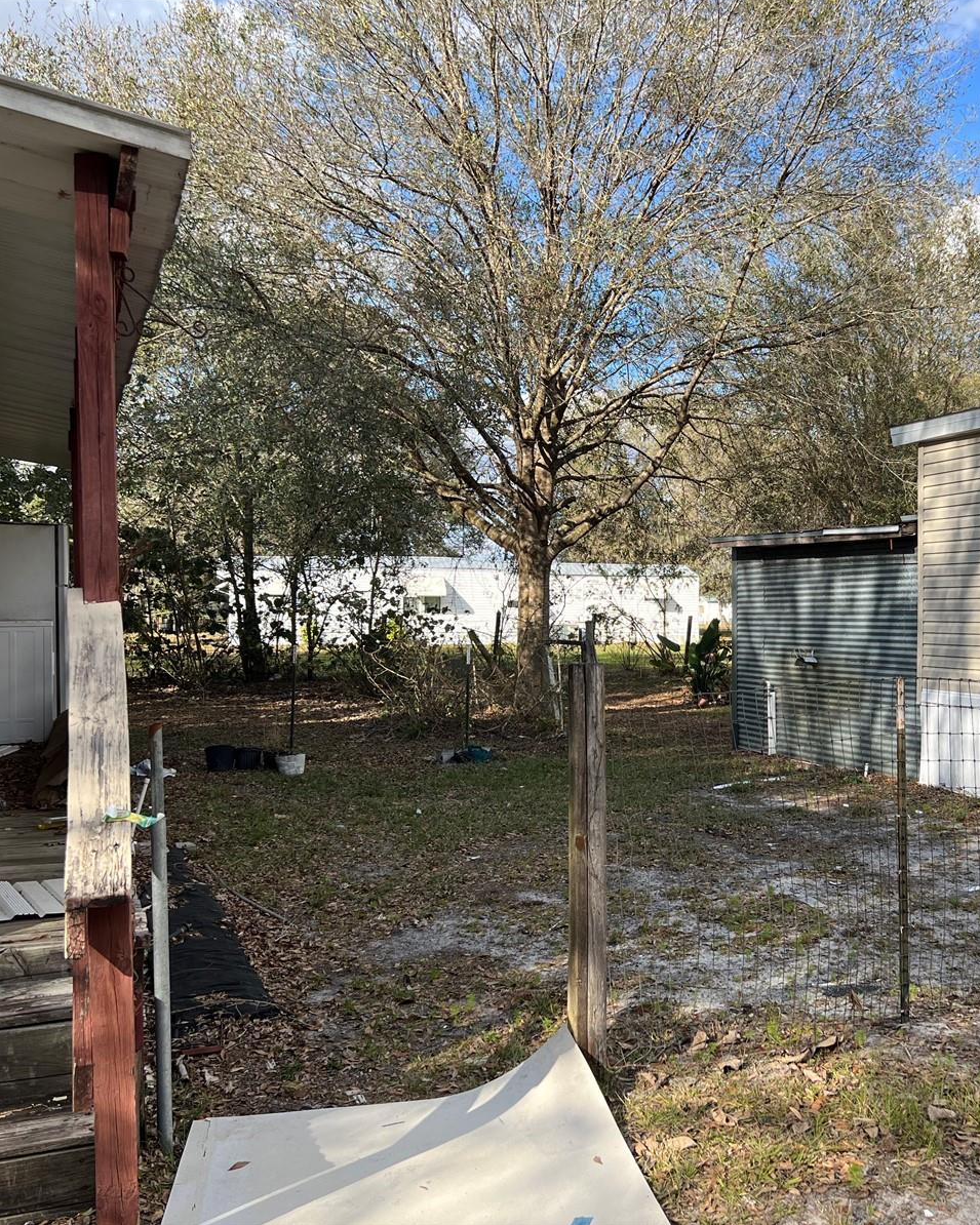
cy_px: 611
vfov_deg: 52.8
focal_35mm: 34
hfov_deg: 42.6
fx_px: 1233
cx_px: 672
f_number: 1.5
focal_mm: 5.7
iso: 50
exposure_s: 1/1645
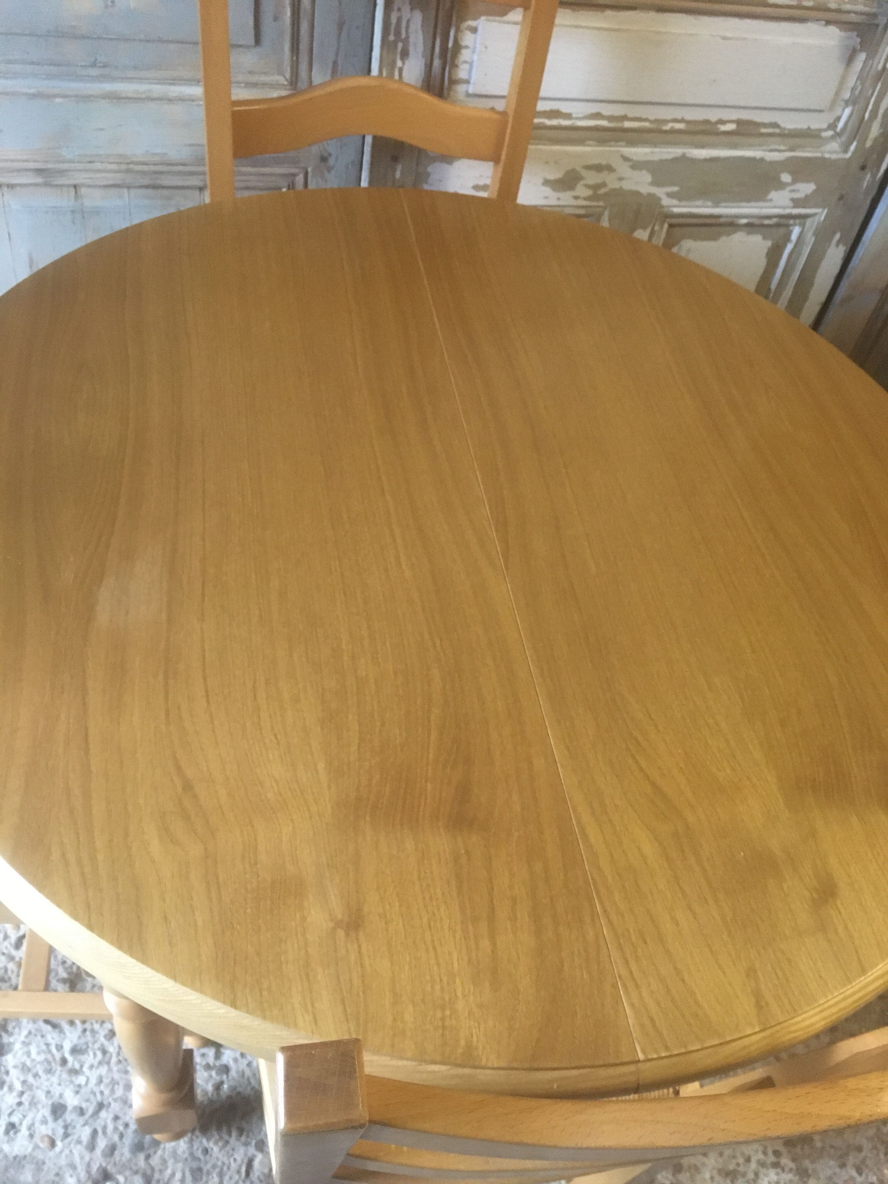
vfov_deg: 61.7
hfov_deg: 48.2
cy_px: 592
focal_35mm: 29
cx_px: 444
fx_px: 992
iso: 250
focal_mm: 4.15
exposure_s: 1/17
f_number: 2.2
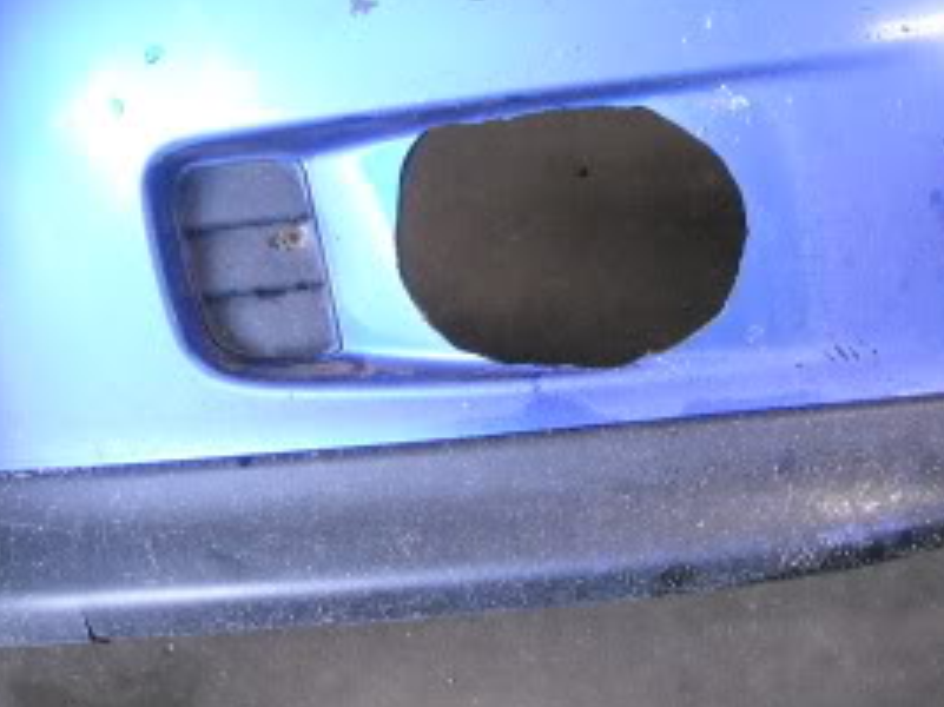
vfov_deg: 17.5
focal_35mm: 84
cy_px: 212
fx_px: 2290
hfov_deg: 23.2
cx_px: 598
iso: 400
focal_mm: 5.7
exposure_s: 1/18
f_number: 2.8
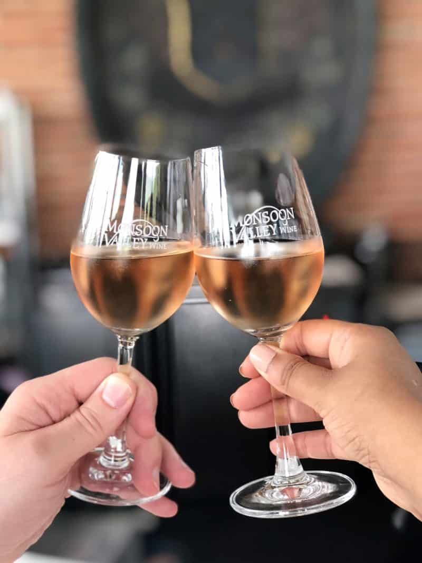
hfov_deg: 25.7
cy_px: 282
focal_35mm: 57
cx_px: 211
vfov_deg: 33.8
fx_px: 927
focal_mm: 6.6
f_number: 2.8
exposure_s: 1/30
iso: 64
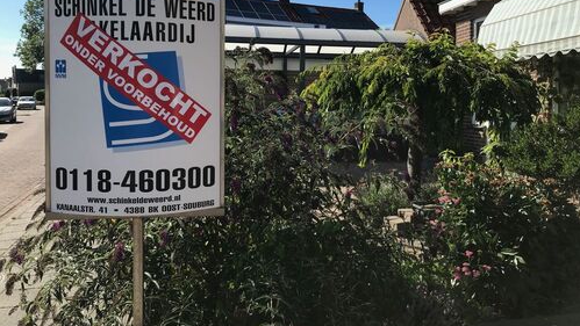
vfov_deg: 37.4
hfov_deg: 62.6
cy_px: 110
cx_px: 293
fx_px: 477
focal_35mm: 31
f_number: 1.8
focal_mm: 3.99
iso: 20
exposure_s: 1/1916
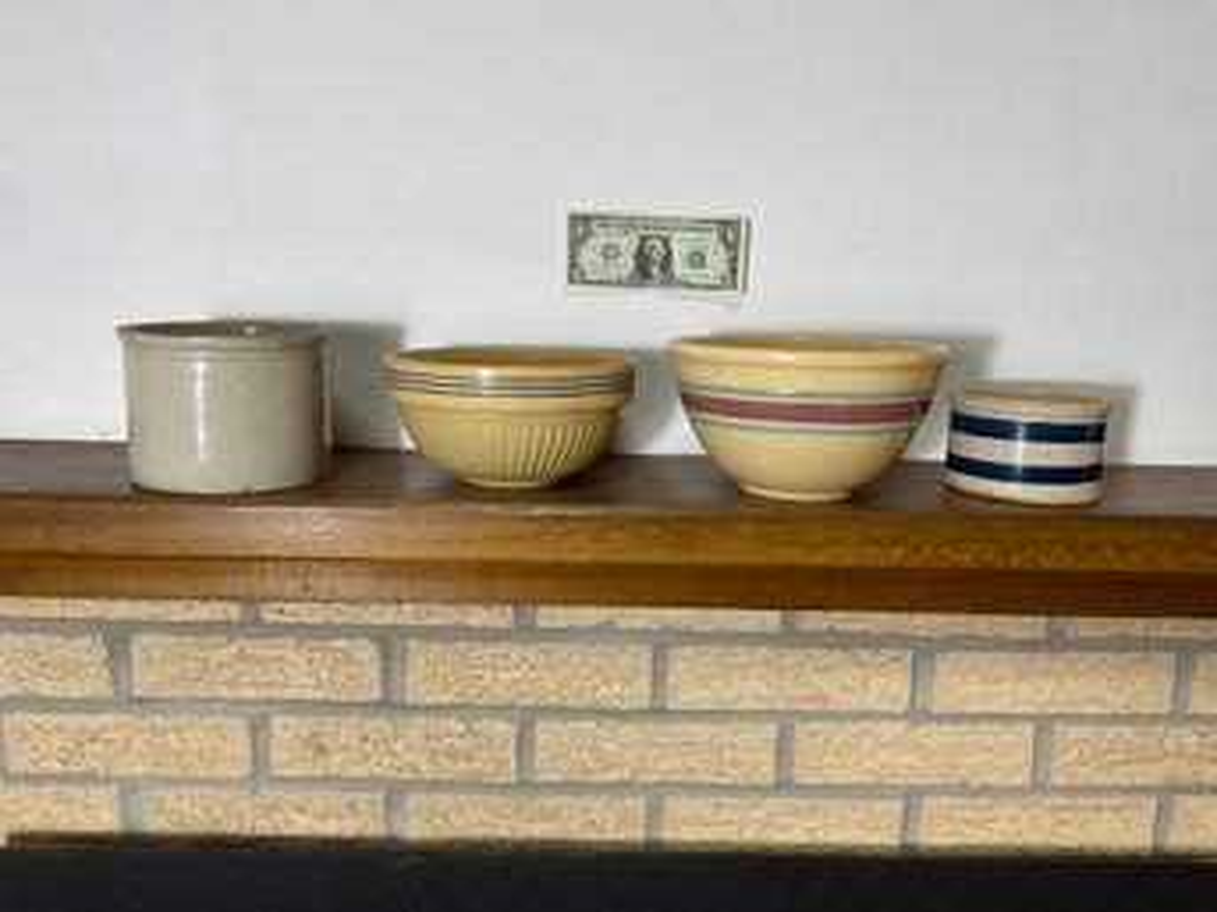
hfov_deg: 61.7
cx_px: 608
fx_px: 1019
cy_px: 456
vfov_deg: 48.2
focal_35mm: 29
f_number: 1.8
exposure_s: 1/120
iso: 40
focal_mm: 3
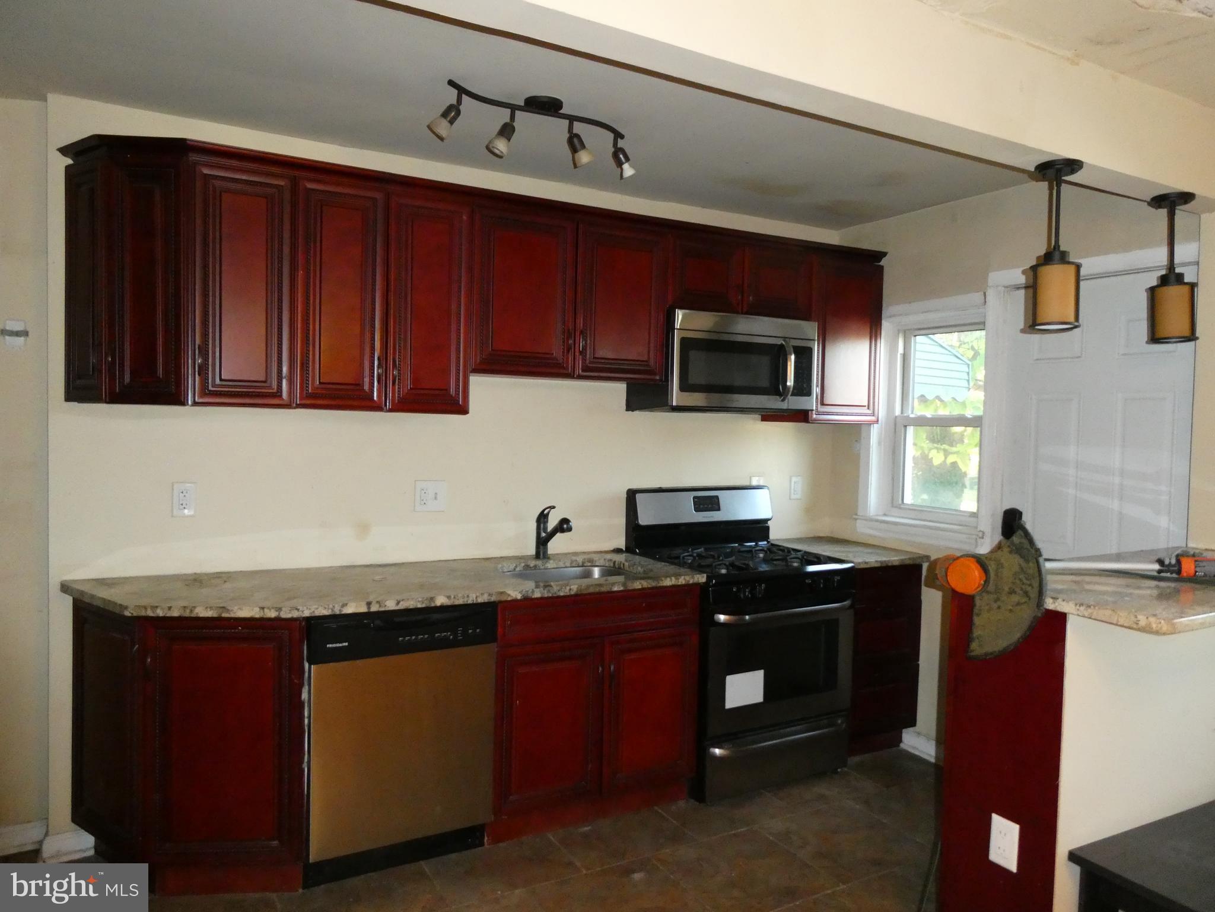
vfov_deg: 56.8
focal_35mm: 24
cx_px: 608
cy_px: 456
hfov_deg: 71.6
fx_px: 842
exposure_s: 1/60
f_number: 3.3
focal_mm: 4.3
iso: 800
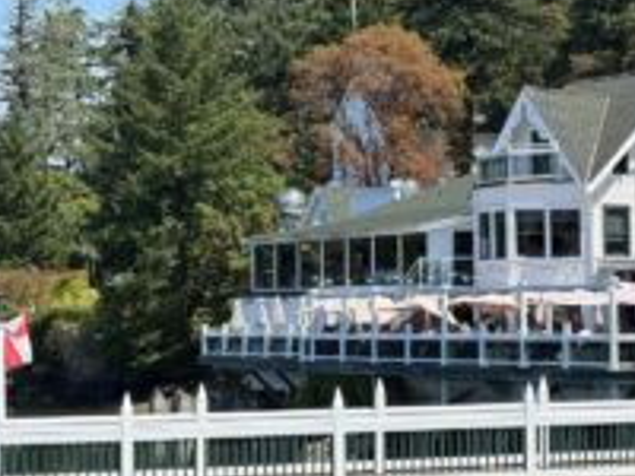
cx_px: 619
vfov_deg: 15.4
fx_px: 1761
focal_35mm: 96
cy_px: 273
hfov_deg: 19.9
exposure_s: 1/3534
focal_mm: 6.76
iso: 64
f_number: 1.78
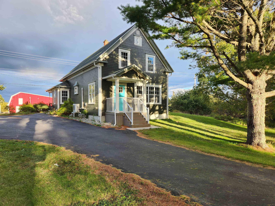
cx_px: 138
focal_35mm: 23
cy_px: 103
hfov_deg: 73.9
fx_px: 183
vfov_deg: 58.9
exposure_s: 1/225
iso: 20
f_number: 1.8
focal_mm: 5.4
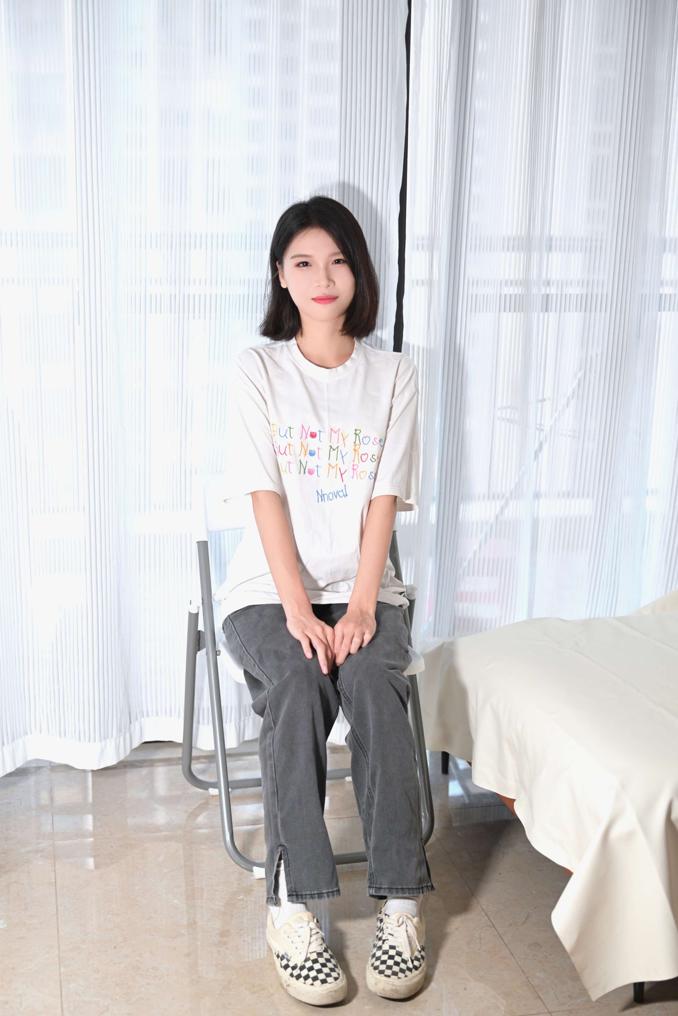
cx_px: 337
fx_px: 1328
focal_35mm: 47
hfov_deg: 28.6
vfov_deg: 41.9
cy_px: 519
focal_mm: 46
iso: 1600
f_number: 2.2
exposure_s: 1/100
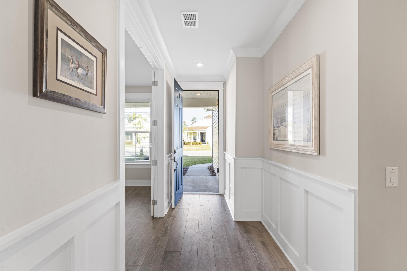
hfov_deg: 96.4
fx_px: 182
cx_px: 204
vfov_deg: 73.4
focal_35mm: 16
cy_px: 136
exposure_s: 1/8
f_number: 8
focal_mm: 16.1
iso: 400
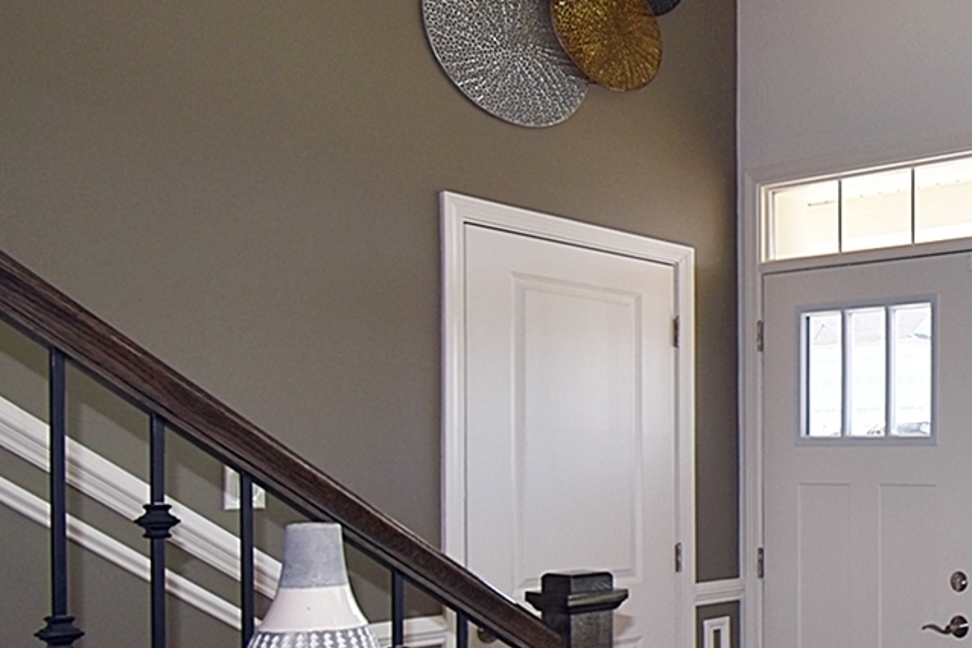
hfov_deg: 40.2
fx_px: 1026
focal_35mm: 38
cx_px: 1088
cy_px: 472
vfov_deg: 34.4
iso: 140
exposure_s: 1/125
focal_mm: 10
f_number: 5.6
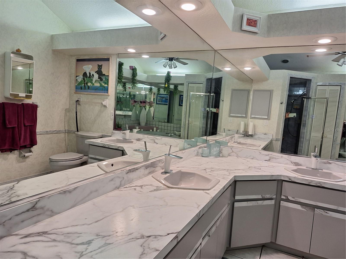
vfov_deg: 58.9
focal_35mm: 23
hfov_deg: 73.9
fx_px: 230
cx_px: 173
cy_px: 130
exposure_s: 1/40
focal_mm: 5.54
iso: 64
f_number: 1.8
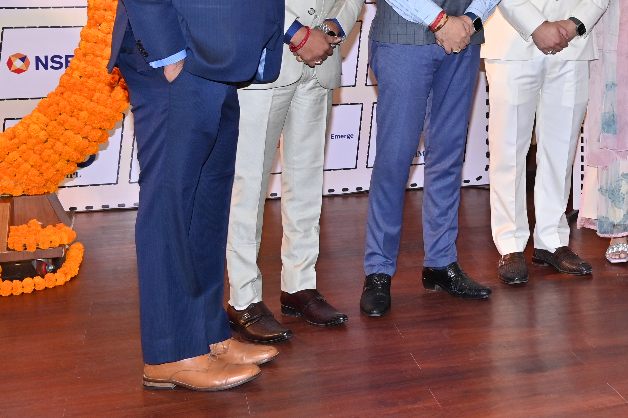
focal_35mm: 68
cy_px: 9
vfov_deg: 19.4
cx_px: 655
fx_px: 1187
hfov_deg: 27.6
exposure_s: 1/160
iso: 400
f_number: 5.6
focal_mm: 31.5
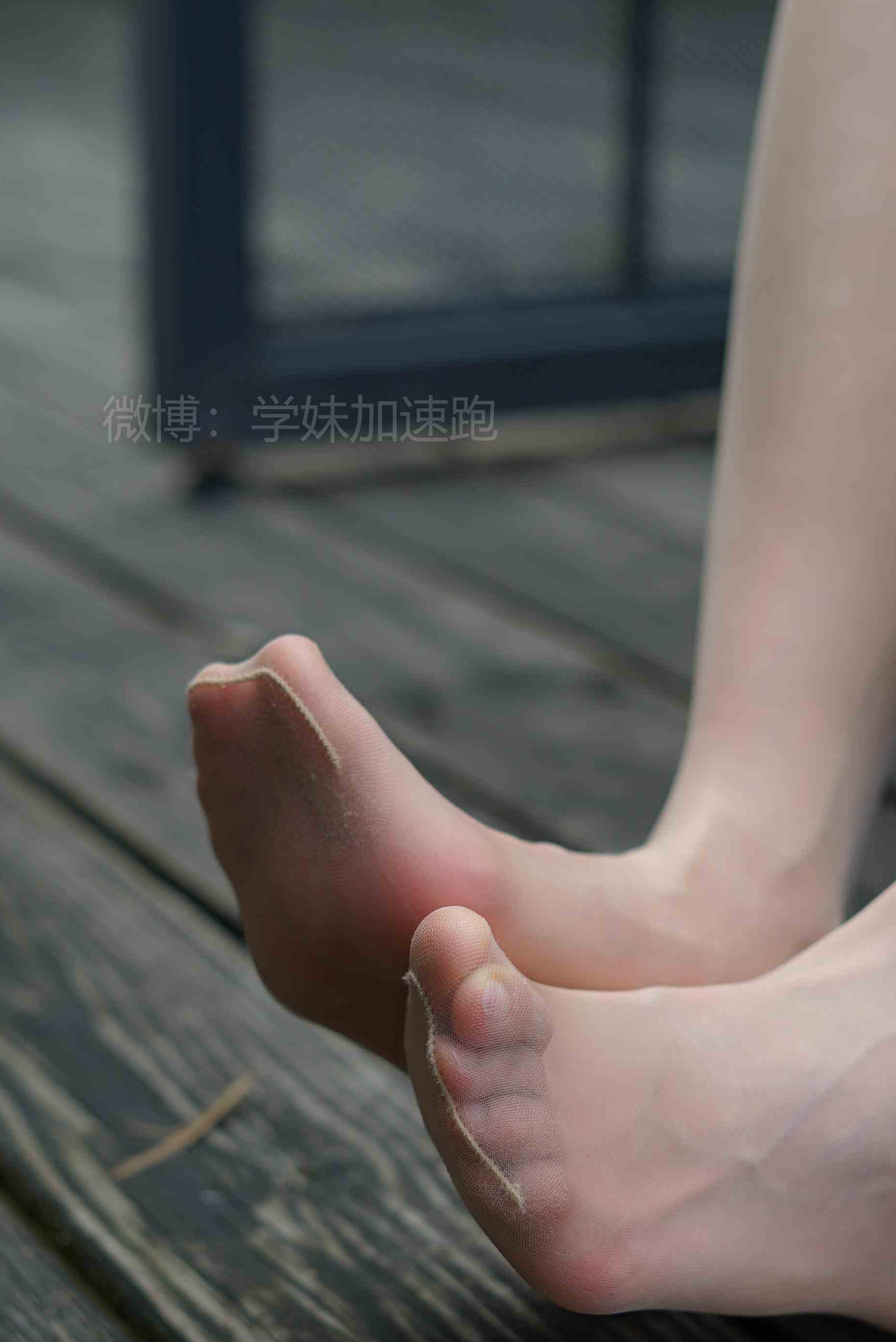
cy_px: 953
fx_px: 2870
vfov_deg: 26.1
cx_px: 516
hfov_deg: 17.7
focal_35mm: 77
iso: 64
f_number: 2.8
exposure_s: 1/250
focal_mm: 50
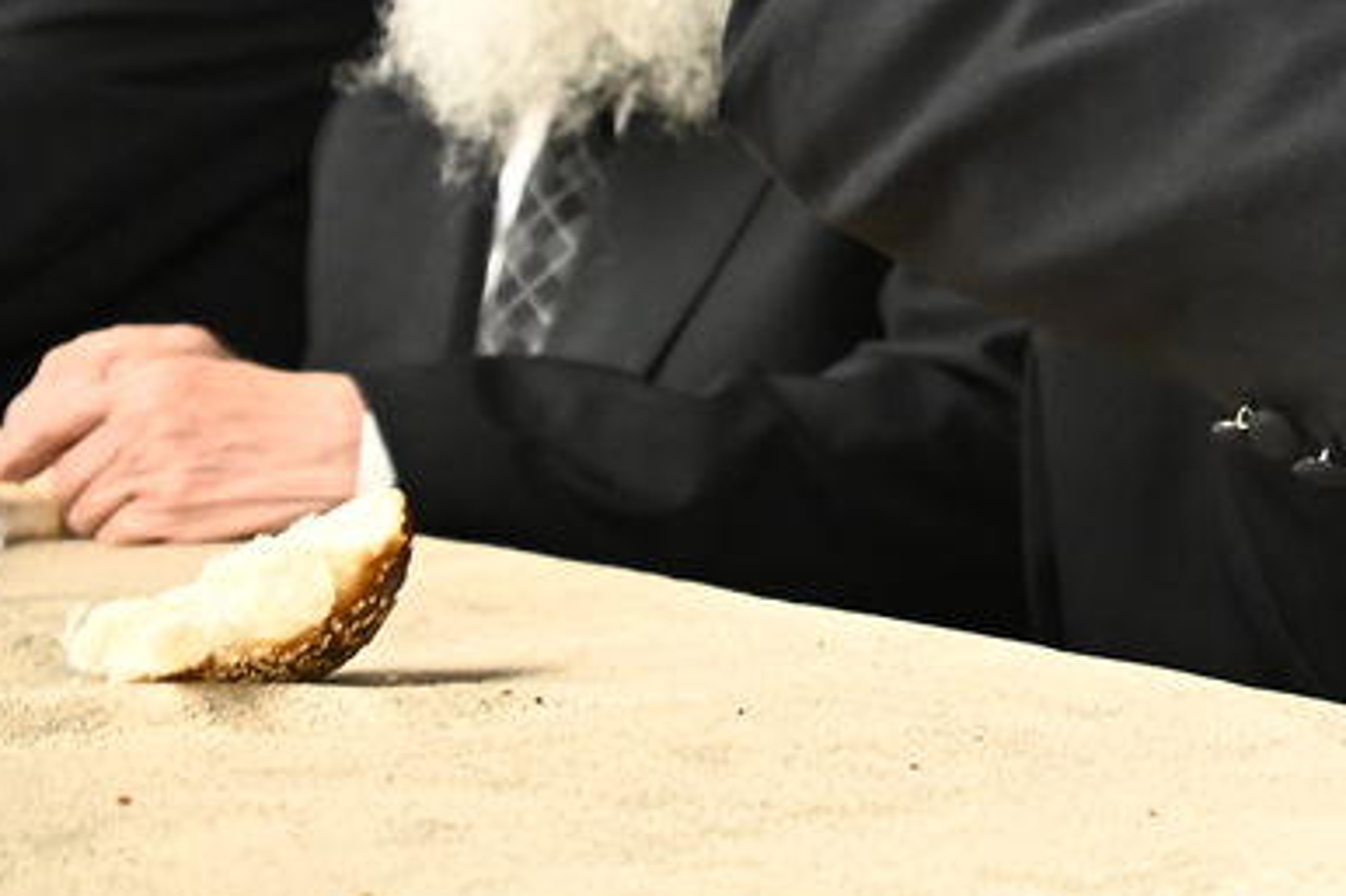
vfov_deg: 11.4
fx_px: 4335
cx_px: 2364
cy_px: -387
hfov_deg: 15.4
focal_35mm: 116
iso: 3200
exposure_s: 1/200
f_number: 4.5
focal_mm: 32
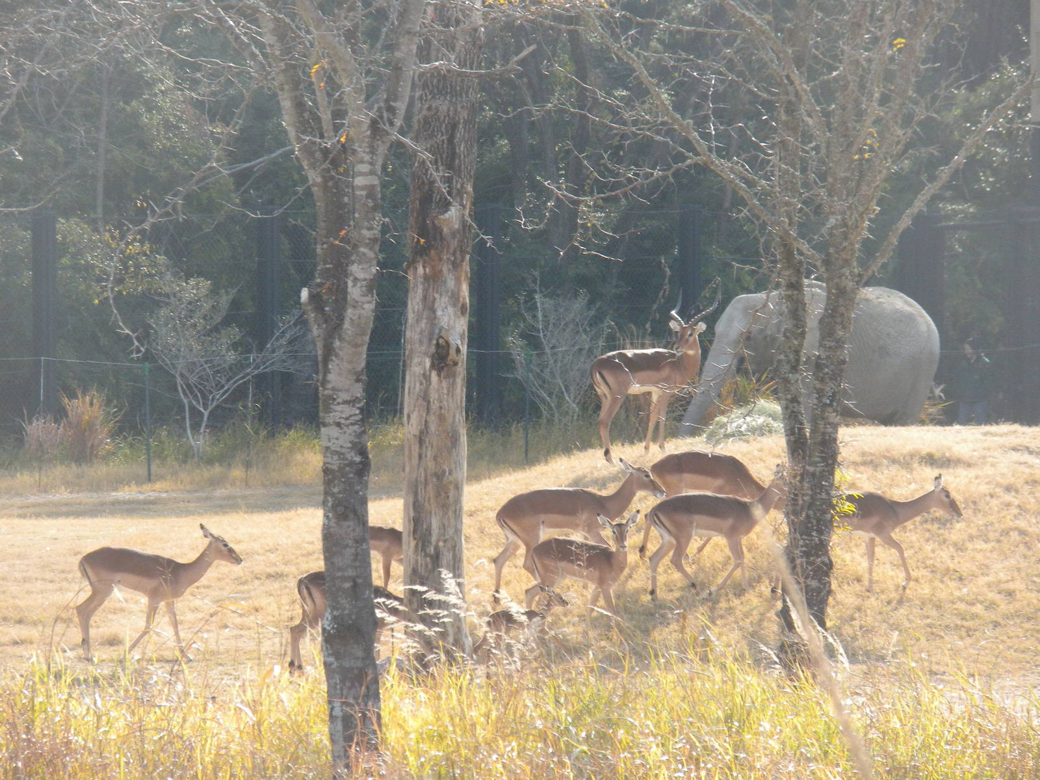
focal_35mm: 238
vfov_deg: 6.2
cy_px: 390
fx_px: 7150
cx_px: 520
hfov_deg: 8.3
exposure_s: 1/427
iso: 300
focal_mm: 42.1
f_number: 5.2
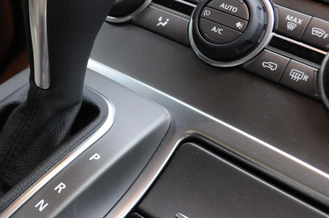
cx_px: 69
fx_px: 566
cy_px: 76
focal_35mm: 62
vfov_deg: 21.8
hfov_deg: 31.6
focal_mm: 24
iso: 2000
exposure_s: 1/25
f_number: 5
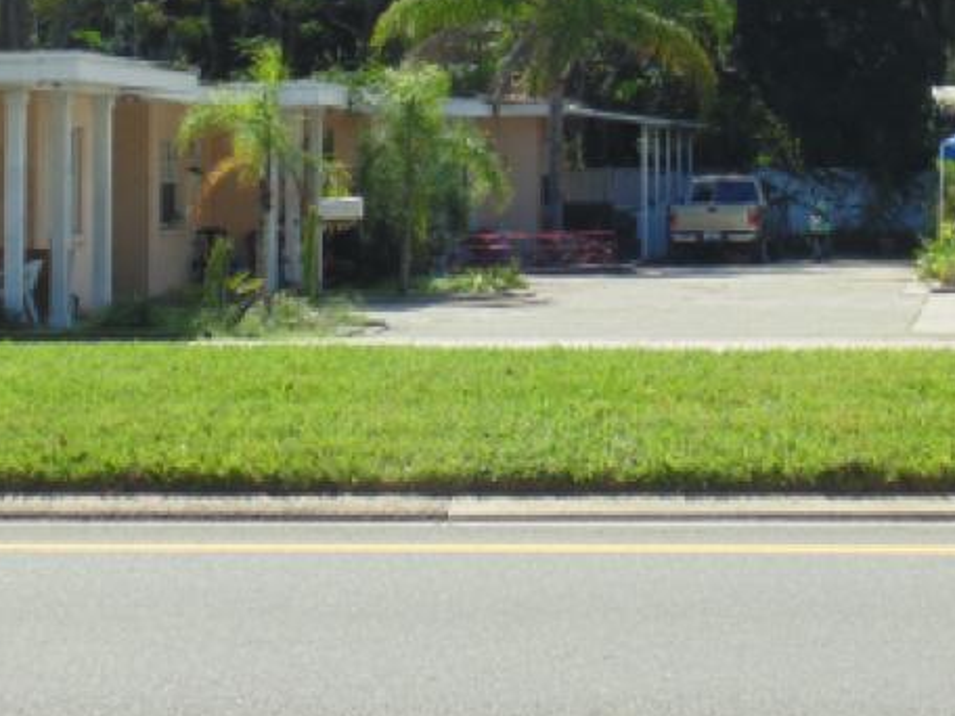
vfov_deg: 12.3
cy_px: 5
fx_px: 3283
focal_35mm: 119
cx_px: 637
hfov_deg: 16.5
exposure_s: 1/640
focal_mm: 9.5
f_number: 3.9
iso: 80
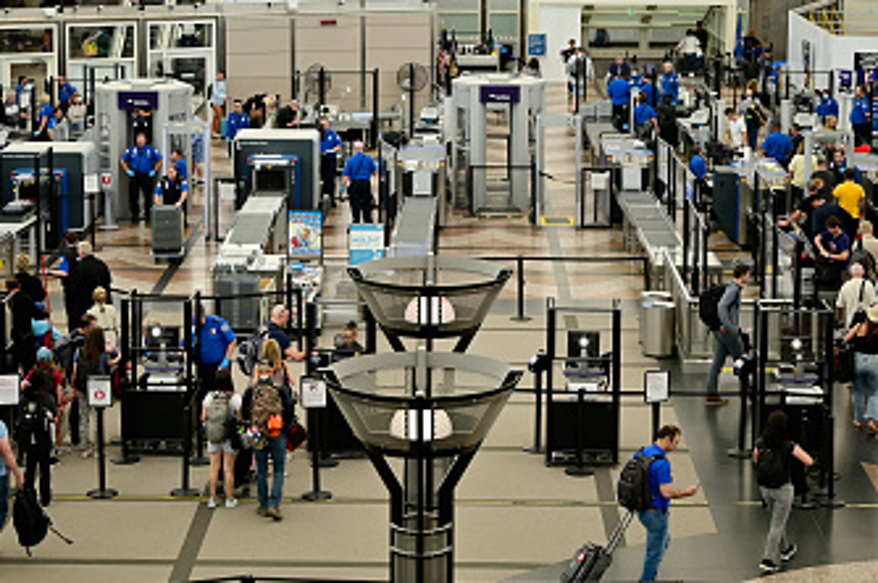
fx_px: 2168
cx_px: 397
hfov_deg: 22.9
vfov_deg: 15.2
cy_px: 93
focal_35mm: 89
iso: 100
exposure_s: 1/500
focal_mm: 50
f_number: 1.8
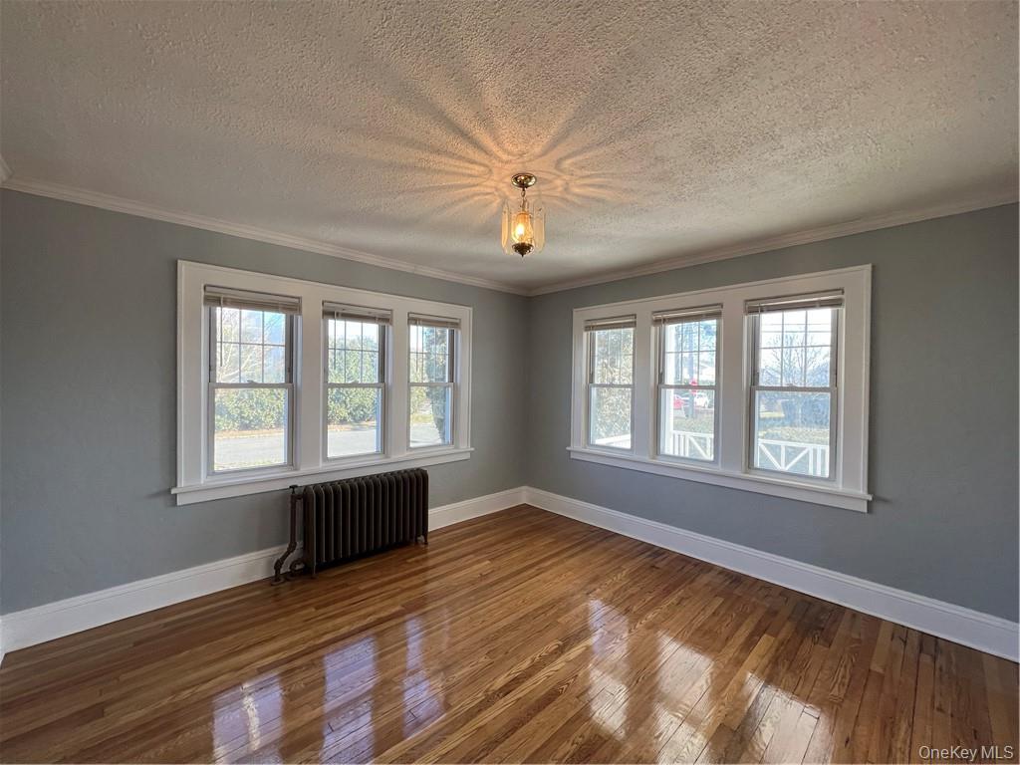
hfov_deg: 106.2
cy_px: 382
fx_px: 383
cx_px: 510
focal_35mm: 13
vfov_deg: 89.9
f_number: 1.8
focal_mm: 1.57
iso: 50
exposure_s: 1/120
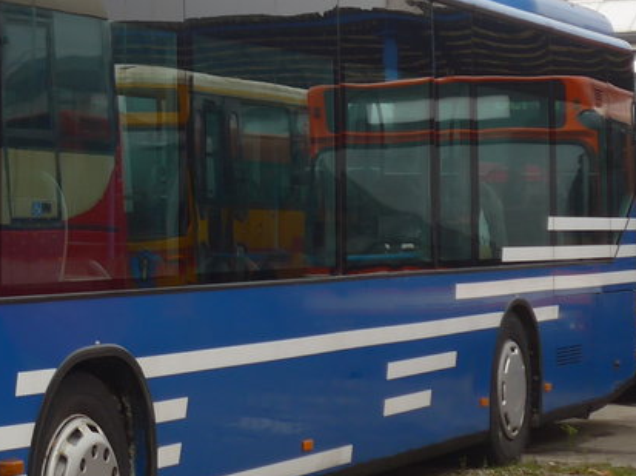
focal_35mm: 128
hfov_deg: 14.8
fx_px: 2350
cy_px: 88
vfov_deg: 11.5
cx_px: -182
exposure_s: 1/250
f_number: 2.8
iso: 80
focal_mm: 9
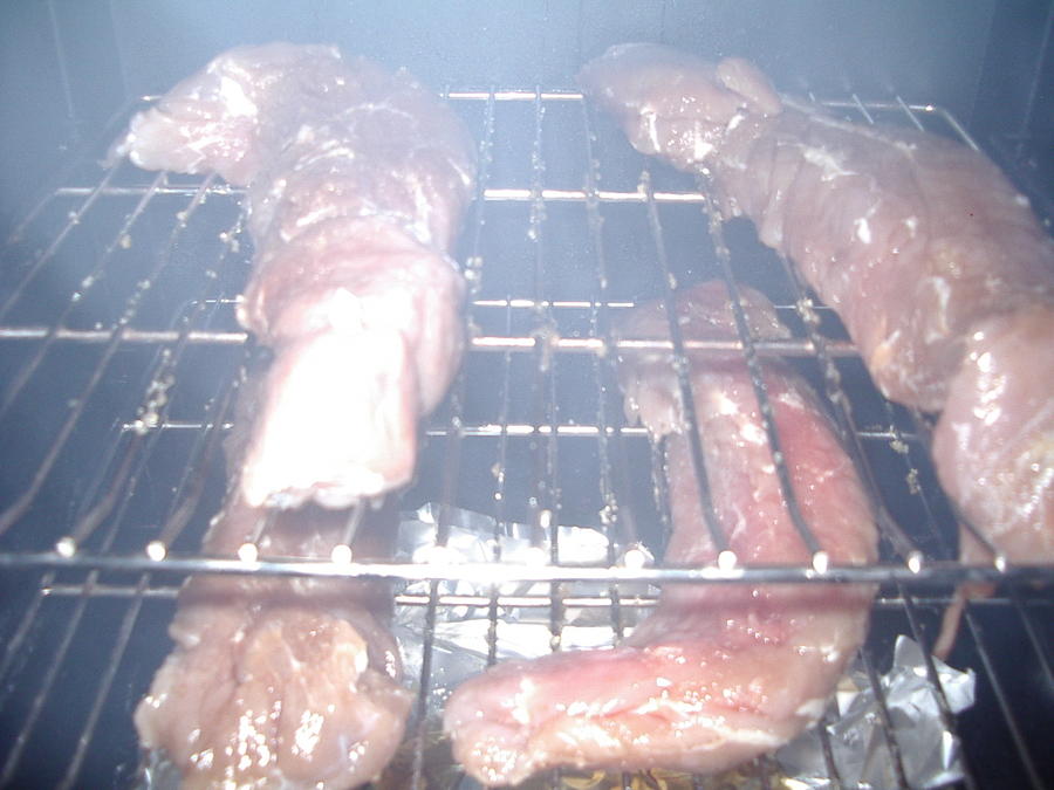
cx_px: 527
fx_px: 1157
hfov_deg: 49.0
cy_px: 395
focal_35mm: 38
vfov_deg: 37.7
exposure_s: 1/60
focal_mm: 5.8
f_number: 2.6
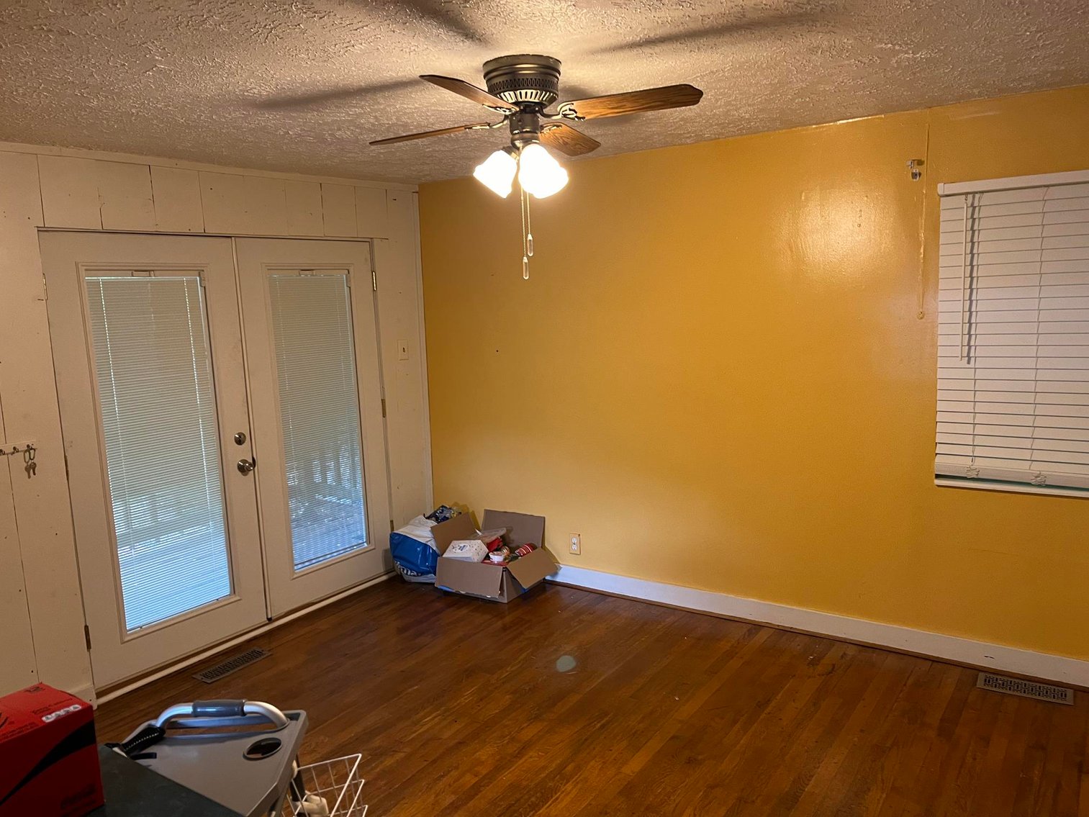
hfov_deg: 67.3
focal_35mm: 26
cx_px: 544
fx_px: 818
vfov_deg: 53.1
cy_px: 408
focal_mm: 5.1
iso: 200
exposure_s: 1/60
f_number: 1.6
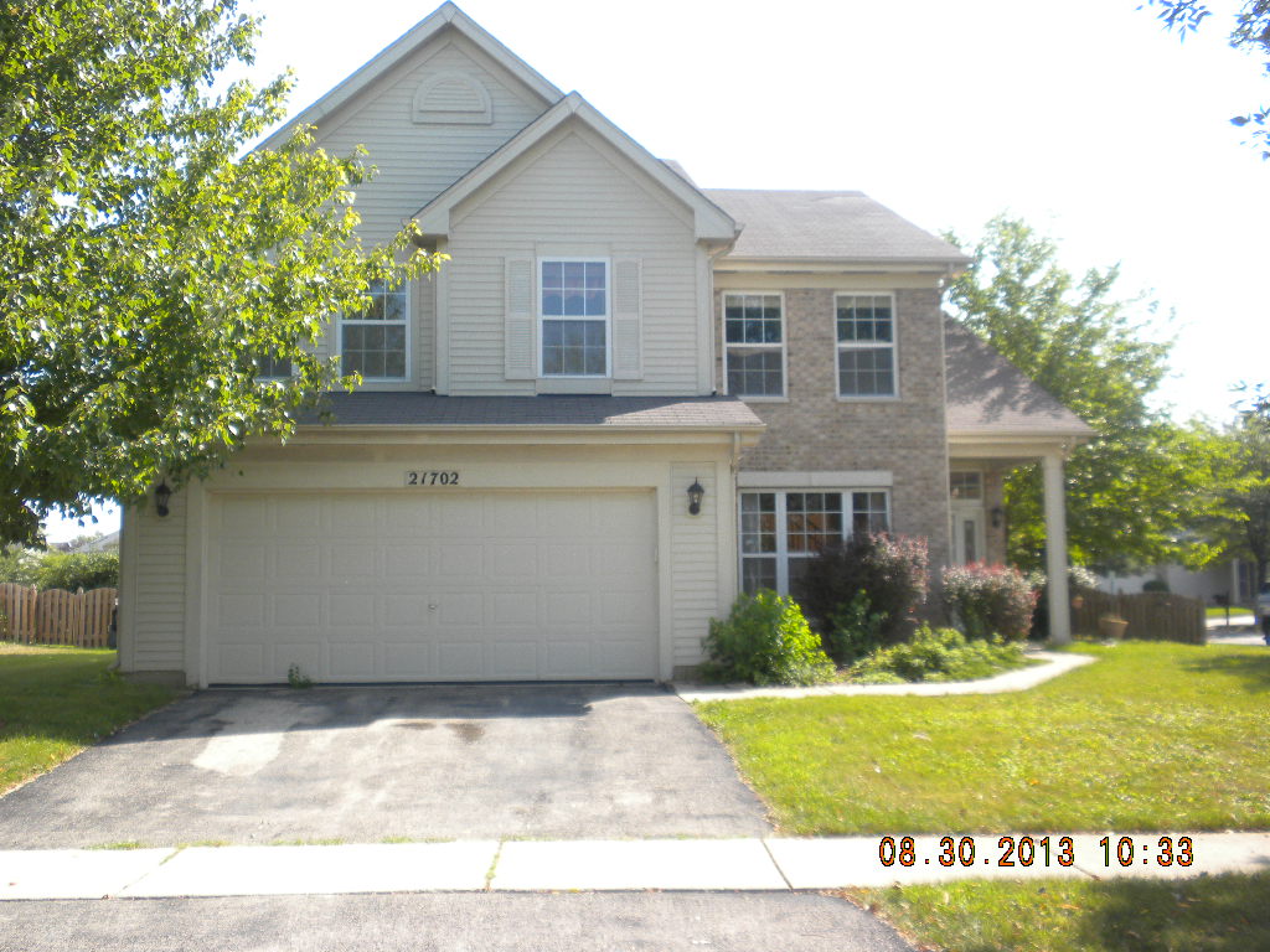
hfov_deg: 50.1
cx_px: 635
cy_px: 476
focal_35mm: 37
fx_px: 1357
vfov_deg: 38.7
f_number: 3.5
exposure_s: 1/392
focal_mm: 6.6
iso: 90
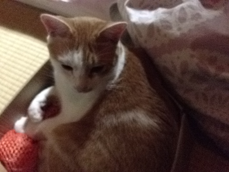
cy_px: 86
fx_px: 218
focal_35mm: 33
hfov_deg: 55.4
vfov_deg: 42.9
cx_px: 114
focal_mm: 4.13
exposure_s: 1/24
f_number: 2.4
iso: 3200
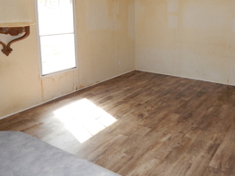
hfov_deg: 51.7
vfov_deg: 39.9
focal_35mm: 35
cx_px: 155
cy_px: 52
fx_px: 237
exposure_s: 1/100
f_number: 3
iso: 200
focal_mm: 4
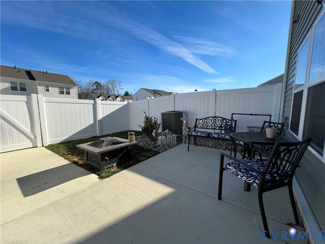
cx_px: 162
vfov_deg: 89.9
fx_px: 122
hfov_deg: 106.2
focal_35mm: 13
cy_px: 122
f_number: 1.8
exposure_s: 1/1410
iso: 32
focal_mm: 1.57
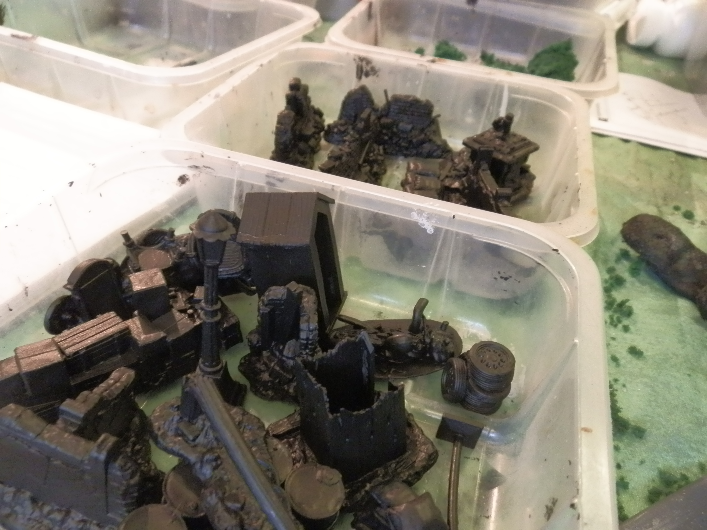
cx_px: 354
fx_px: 572
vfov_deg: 49.7
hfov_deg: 63.4
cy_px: 265
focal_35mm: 28
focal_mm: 5
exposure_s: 1/25
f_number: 3.1
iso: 400
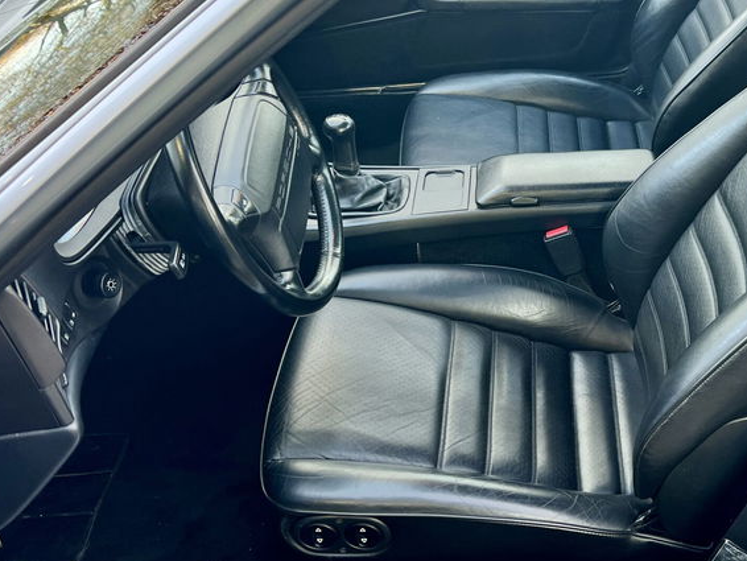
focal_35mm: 47
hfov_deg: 39.6
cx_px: 535
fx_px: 1015
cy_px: 232
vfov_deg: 30.8
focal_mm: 5.7
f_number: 1.5
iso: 50
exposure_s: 1/121
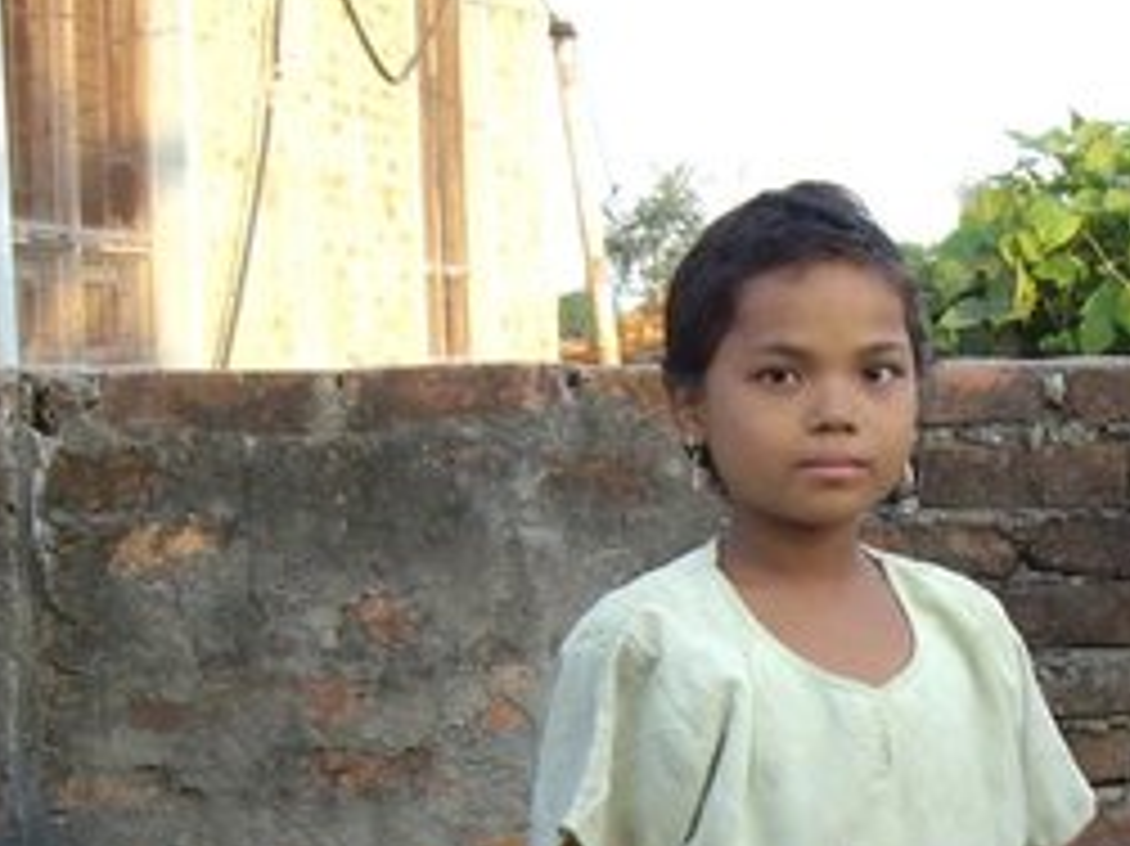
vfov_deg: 15.1
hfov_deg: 20.1
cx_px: 851
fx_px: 3165
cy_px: 693
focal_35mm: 97
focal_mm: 6.2
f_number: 2.7
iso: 200
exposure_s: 1/250
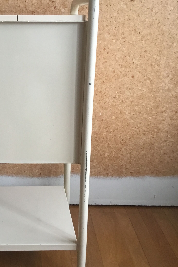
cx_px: 30
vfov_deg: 41.0
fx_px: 356
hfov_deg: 27.4
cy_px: 109
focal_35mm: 48
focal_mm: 3.3
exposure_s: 1/33
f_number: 2.4
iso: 100
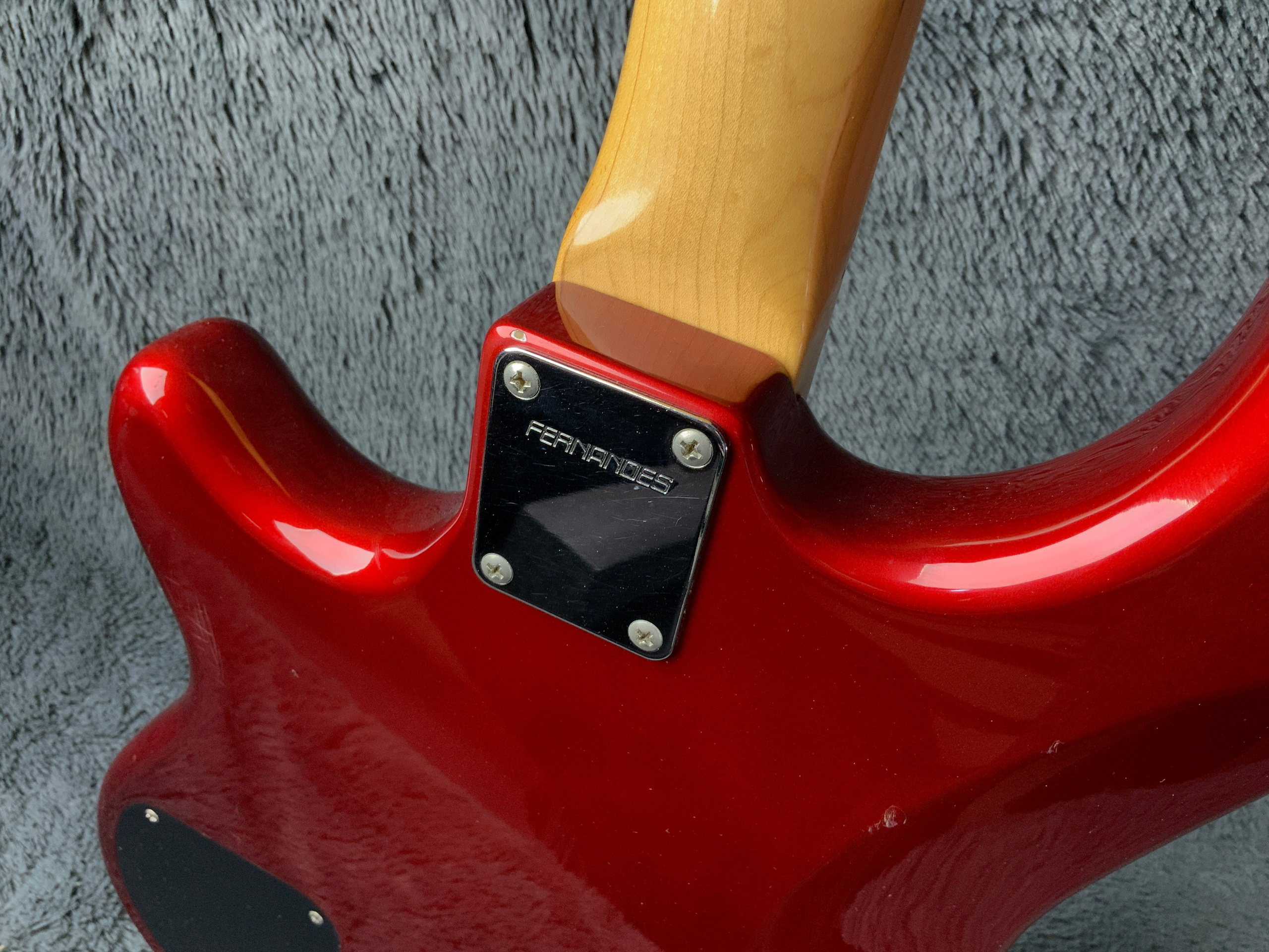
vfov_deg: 48.2
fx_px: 1063
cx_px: 634
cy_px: 476
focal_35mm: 29
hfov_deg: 61.7
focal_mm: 3
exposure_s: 1/50
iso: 64
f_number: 1.8
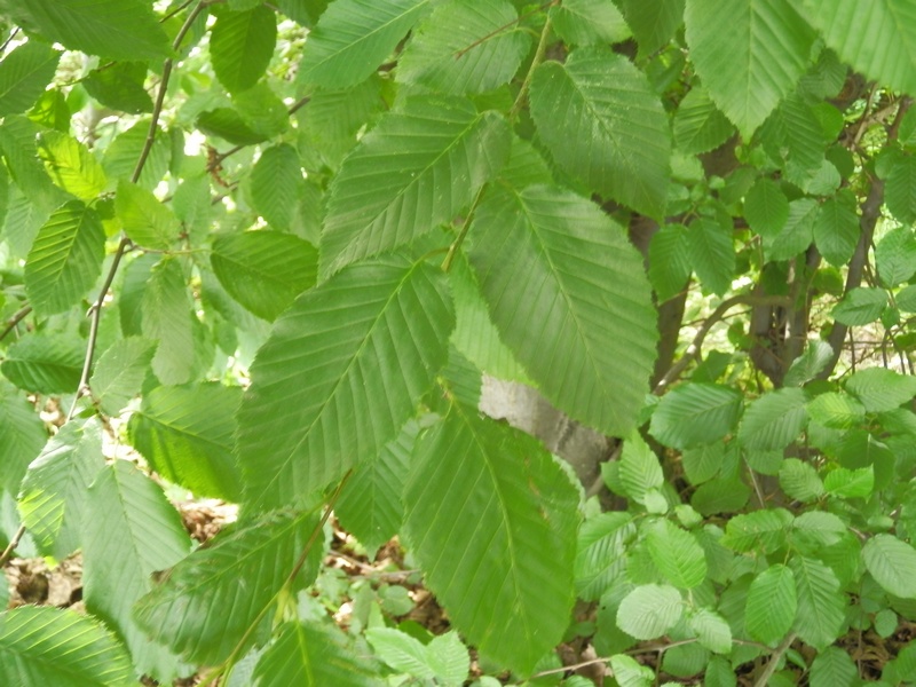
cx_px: 458
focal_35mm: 37
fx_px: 979
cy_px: 344
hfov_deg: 50.1
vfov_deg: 38.7
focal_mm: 6.7
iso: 200
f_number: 3.9
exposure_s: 1/8
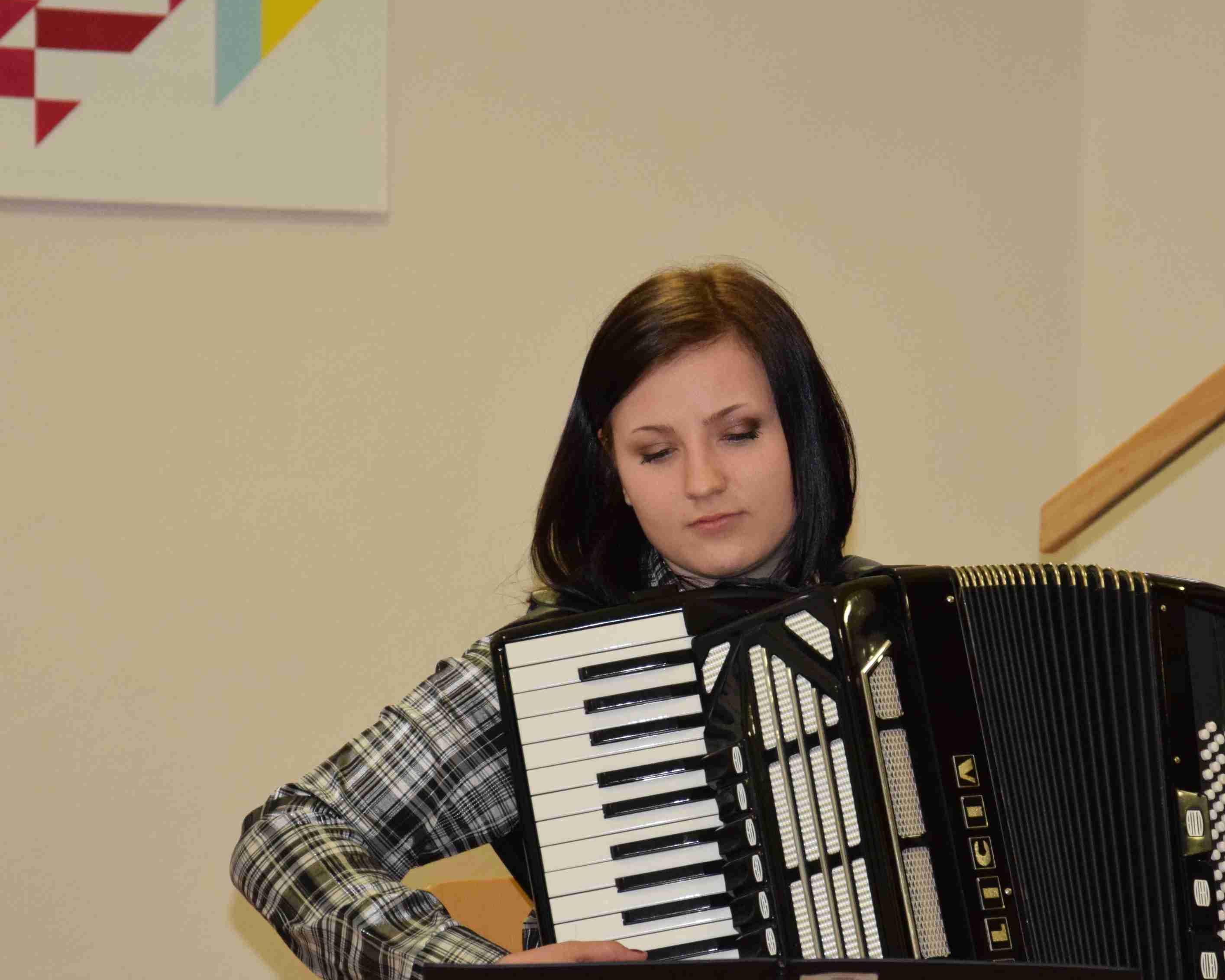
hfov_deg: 10.8
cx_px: 731
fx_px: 6491
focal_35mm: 179
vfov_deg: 8.6
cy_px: 473
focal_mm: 80
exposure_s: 1/100
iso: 1600
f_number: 5.3
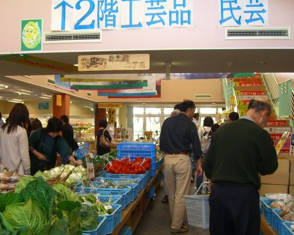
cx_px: 128
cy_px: 127
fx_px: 391
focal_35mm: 45
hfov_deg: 41.1
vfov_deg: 33.4
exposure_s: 1/100
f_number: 2.8
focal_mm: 7.9
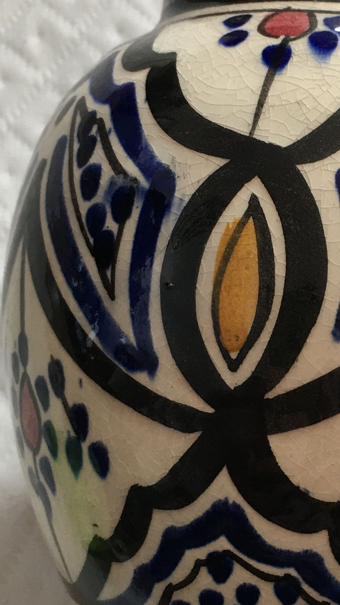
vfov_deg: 29.7
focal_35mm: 71
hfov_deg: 16.7
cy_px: 299
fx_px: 1138
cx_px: 336
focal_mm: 4.15
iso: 32
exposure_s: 1/17
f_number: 2.2
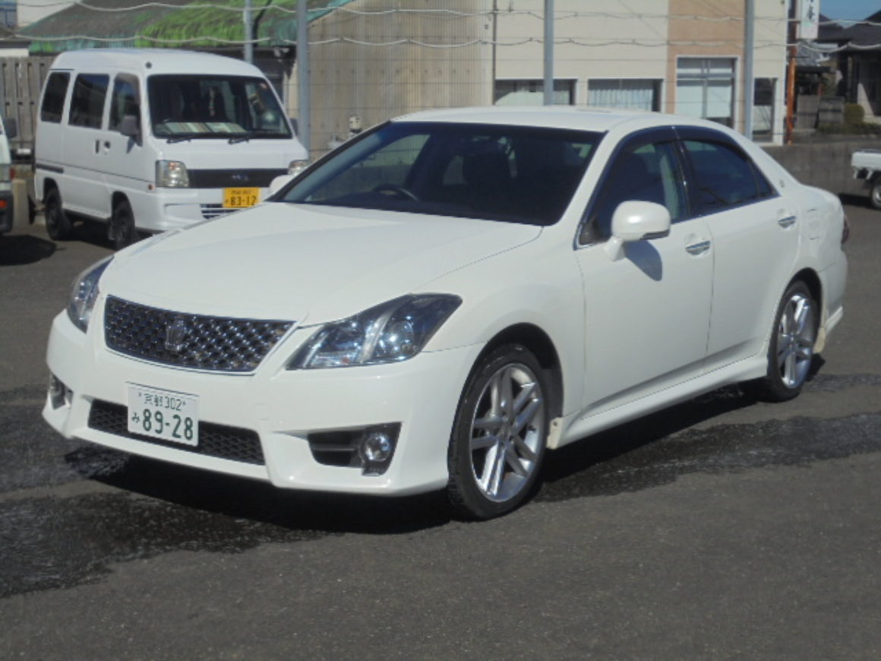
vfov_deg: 26.1
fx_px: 1425
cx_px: 440
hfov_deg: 34.3
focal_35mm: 56
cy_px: 330
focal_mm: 10.1
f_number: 16.4
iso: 100
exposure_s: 1/125
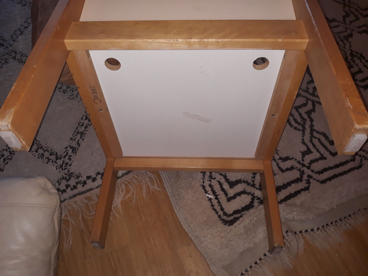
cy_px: 138
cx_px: 184
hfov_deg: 65.3
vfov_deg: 51.4
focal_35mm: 27
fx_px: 287
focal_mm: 3.71
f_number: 1.7
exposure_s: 1/50
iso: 125
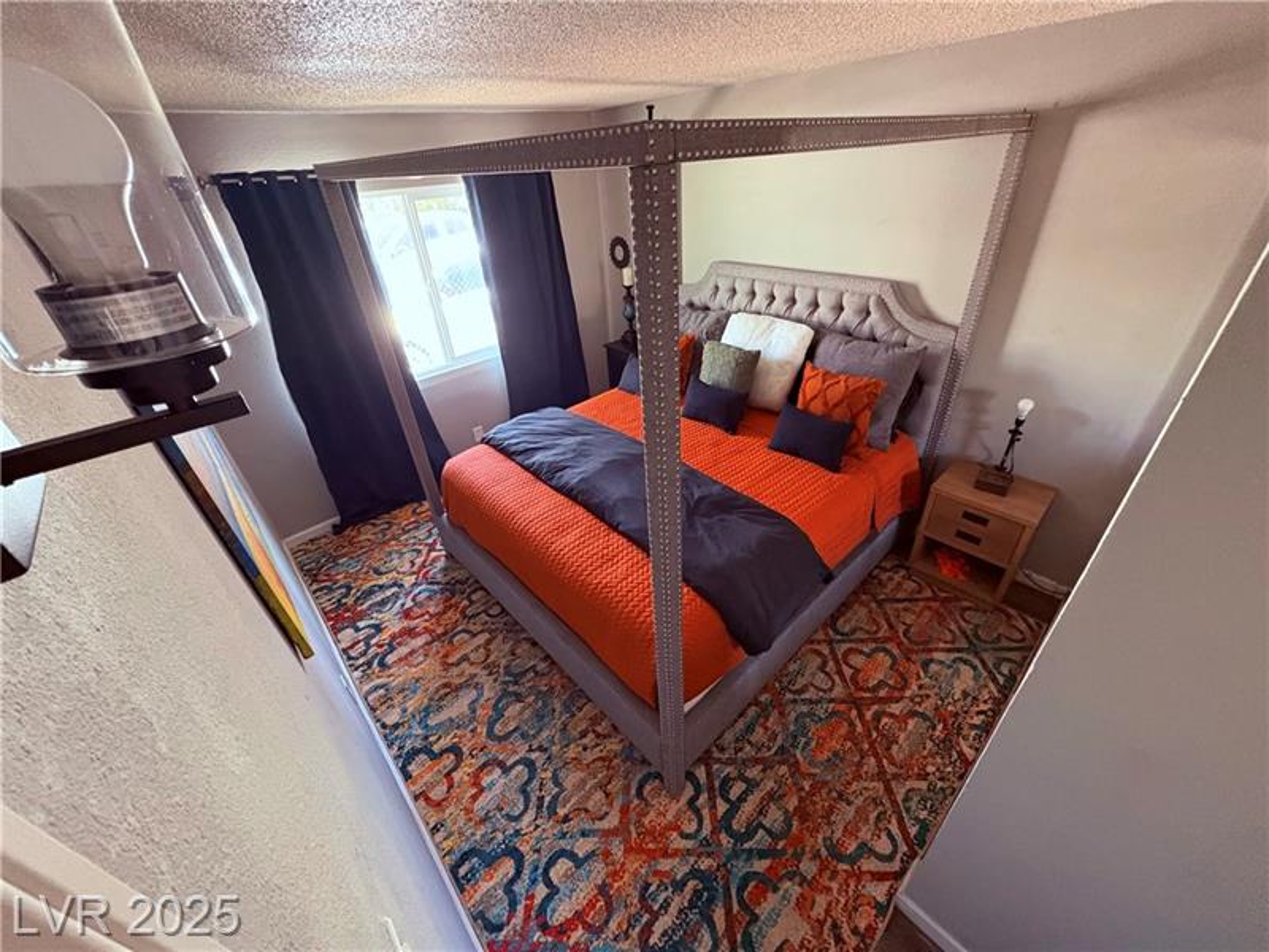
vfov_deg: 85.7
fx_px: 513
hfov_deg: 102.1
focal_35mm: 14
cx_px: 634
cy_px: 476
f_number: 2.2
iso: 800
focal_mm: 2.22
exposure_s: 1/50
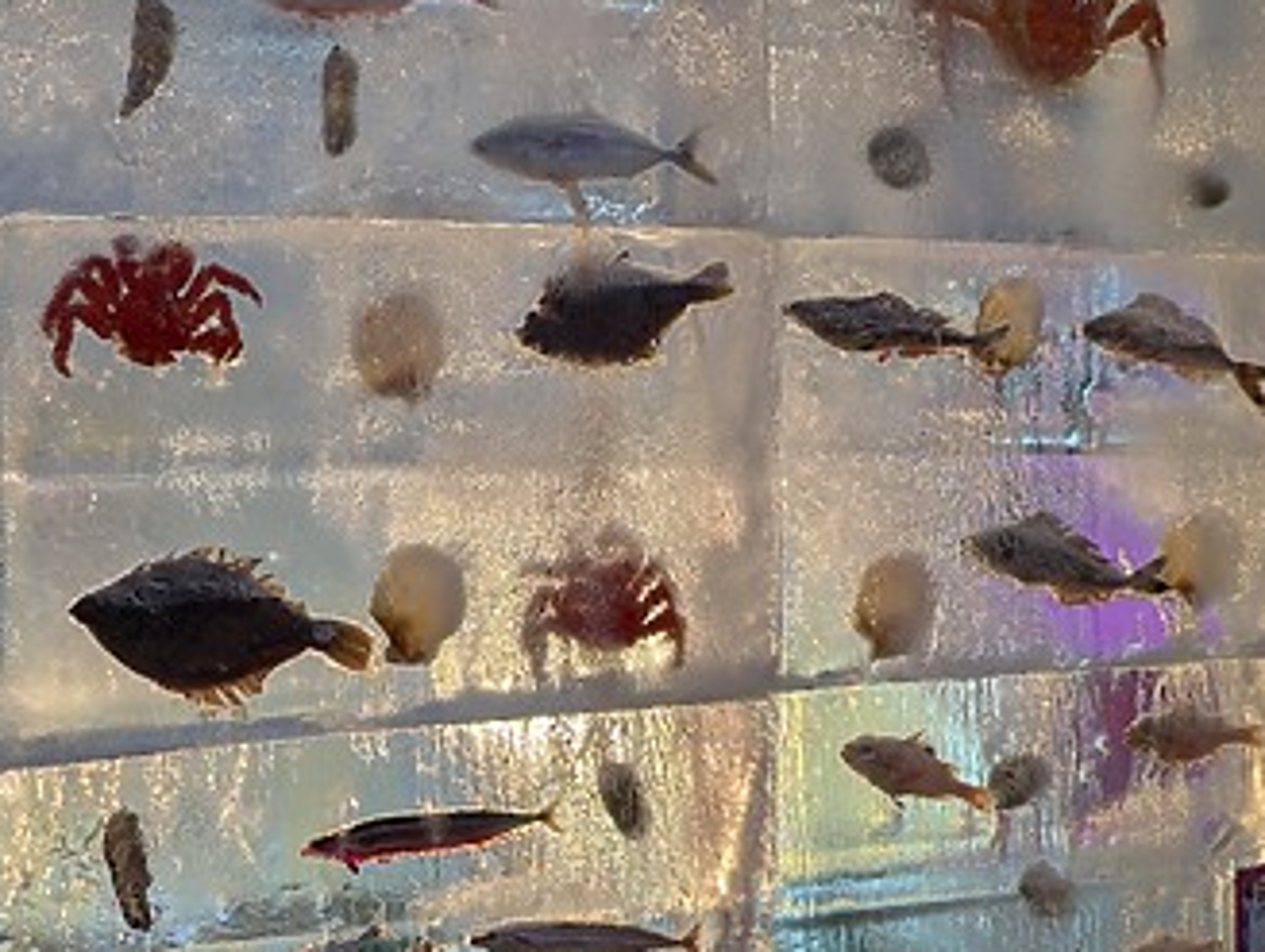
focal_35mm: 57
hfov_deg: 31.3
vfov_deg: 25.7
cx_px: 15
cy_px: 407
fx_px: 2086
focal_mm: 6.9
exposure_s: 1/100
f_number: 1.68
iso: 34
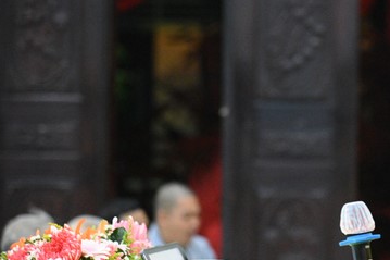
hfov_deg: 9.5
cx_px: 345
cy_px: 164
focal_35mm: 217
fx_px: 2350
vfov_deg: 6.3
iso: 12800
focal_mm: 120
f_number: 4
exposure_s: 1/160
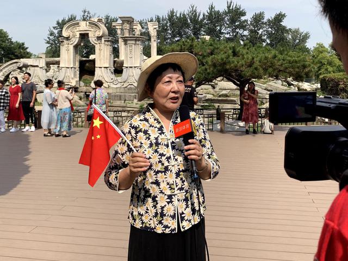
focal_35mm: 26
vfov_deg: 53.1
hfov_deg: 67.3
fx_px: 261
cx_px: 174
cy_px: 130
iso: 25
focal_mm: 4.25
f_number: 1.8
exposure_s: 1/2545
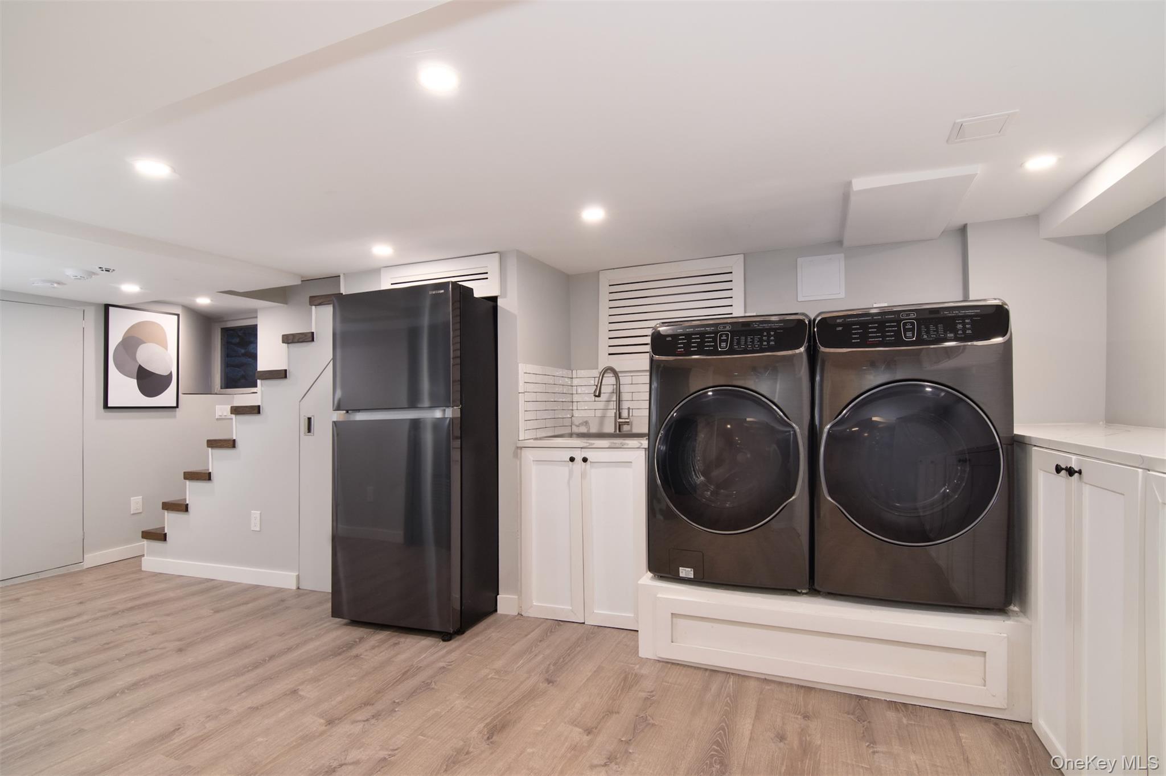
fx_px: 534
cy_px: 388
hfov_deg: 95.0
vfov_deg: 72.0
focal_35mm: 16
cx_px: 583
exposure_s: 1/40
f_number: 8
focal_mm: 11
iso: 640
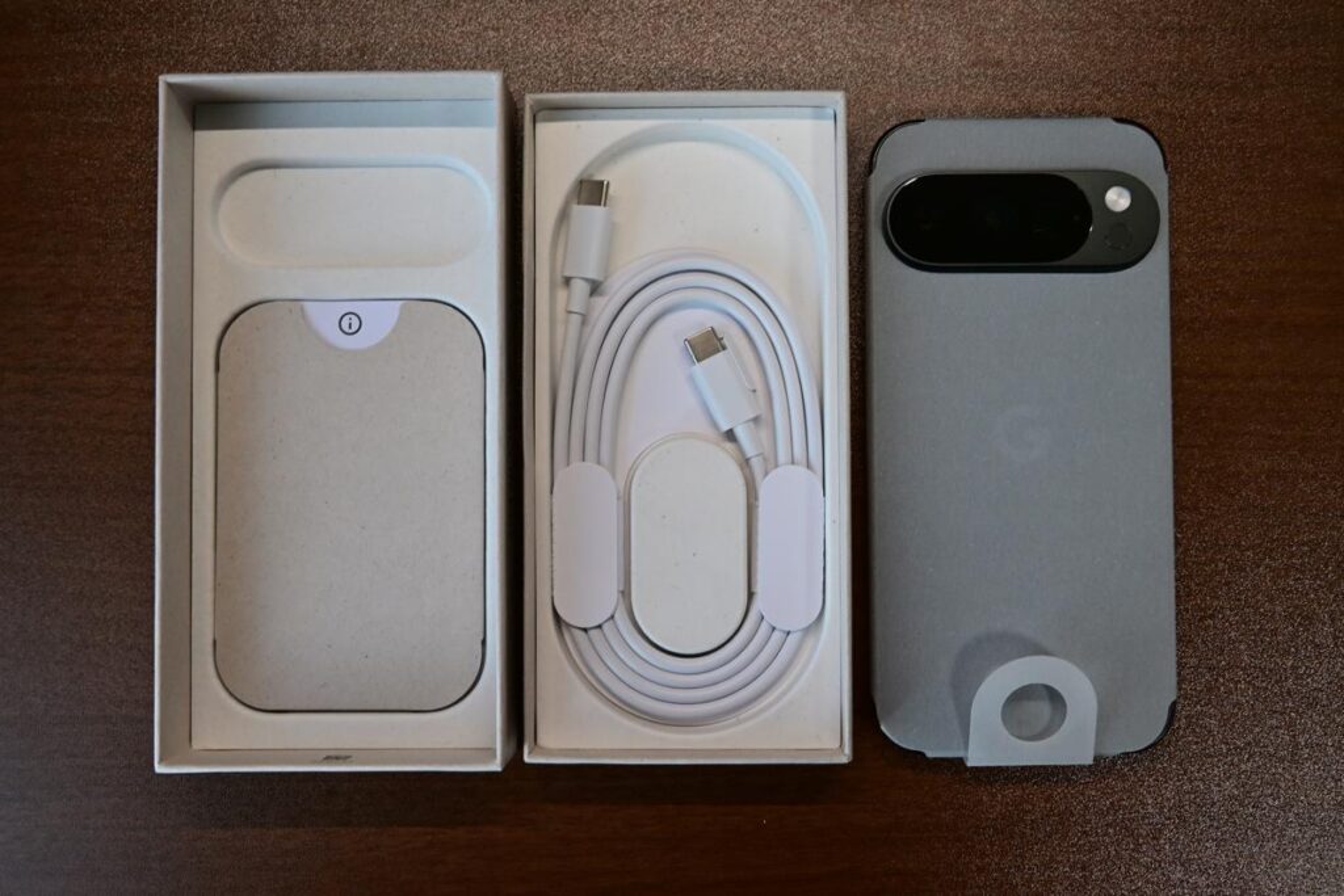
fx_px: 1344
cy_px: 448
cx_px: 672
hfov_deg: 53.1
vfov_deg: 36.9
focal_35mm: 36
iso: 800
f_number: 6.3
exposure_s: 1/40
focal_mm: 24
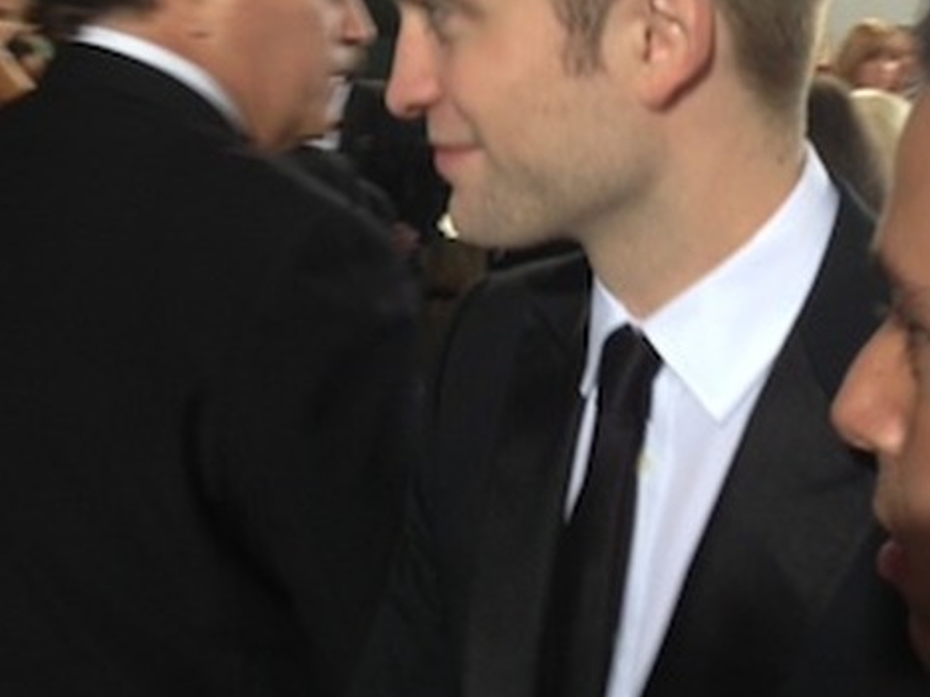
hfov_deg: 34.1
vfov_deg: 26.4
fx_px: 1478
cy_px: 245
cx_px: 715
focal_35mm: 55
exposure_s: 1/60
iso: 50
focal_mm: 4.13
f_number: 2.4
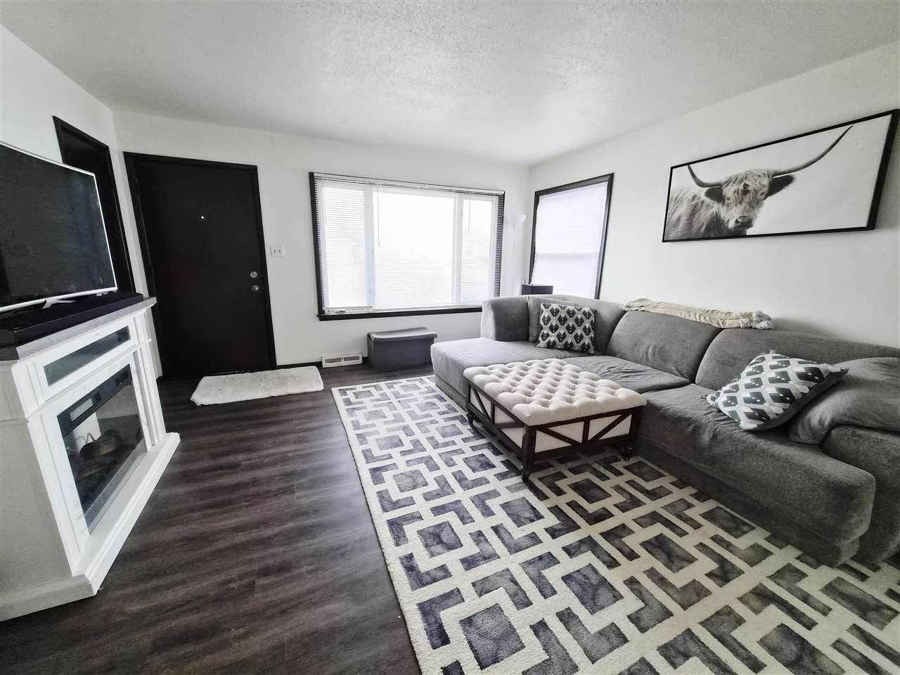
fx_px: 338
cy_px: 338
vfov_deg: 89.9
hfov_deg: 106.2
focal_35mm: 13
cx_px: 450
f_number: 2.2
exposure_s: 1/100
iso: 200
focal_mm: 1.7
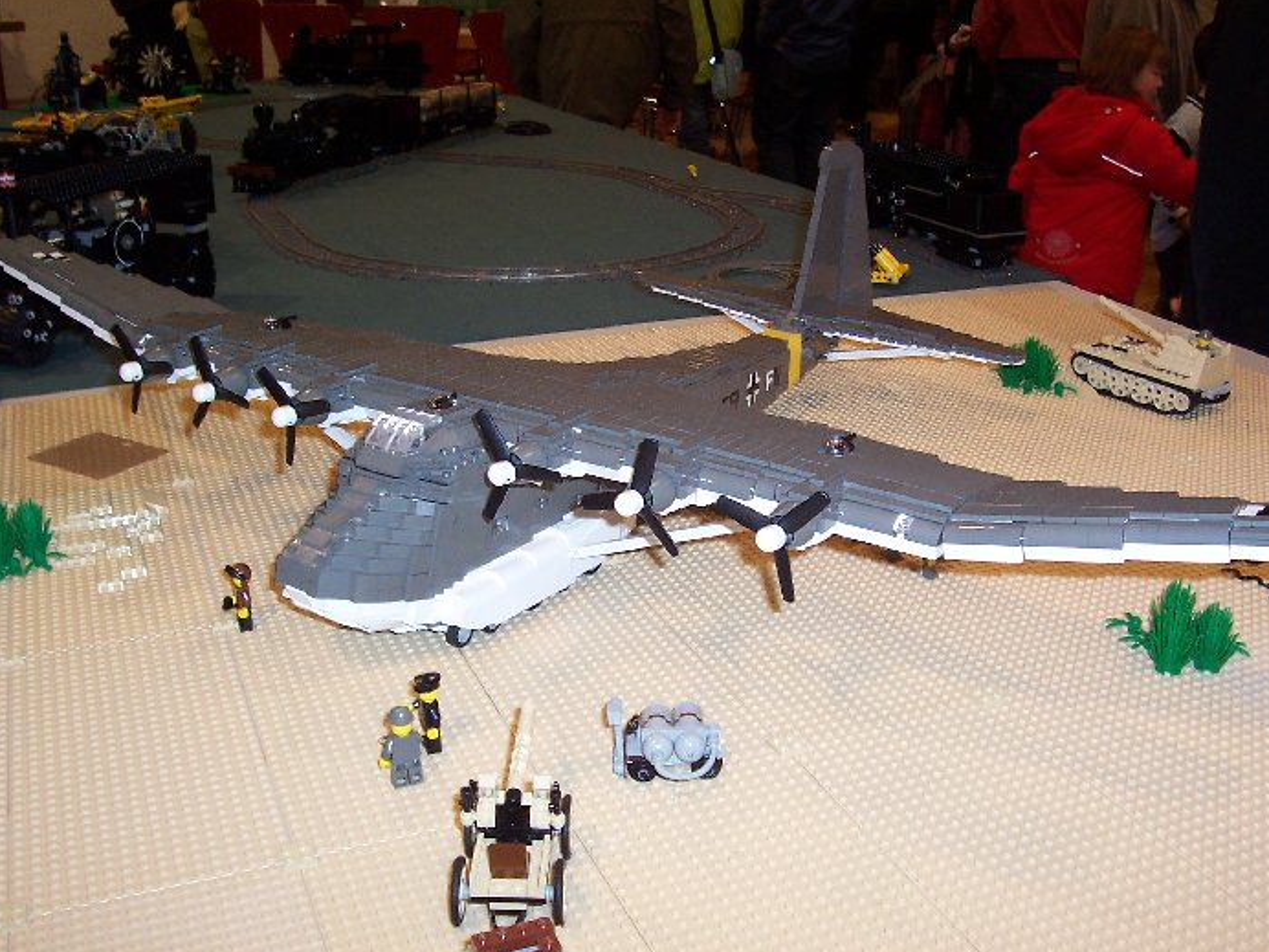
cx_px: 648
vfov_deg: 37.7
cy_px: 478
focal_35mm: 38
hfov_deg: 49.0
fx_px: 1393
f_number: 2.8
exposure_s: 1/60
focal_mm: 5.6
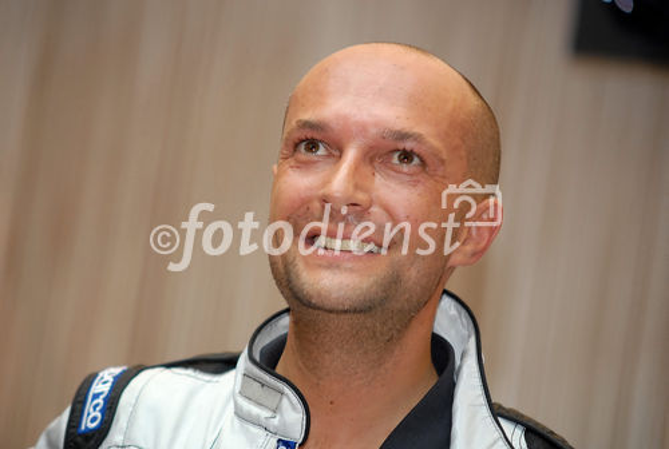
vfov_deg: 6.1
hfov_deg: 9.1
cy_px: 224
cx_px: 334
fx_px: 4191
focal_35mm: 225
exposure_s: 1/100
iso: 640
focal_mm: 150
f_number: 2.8
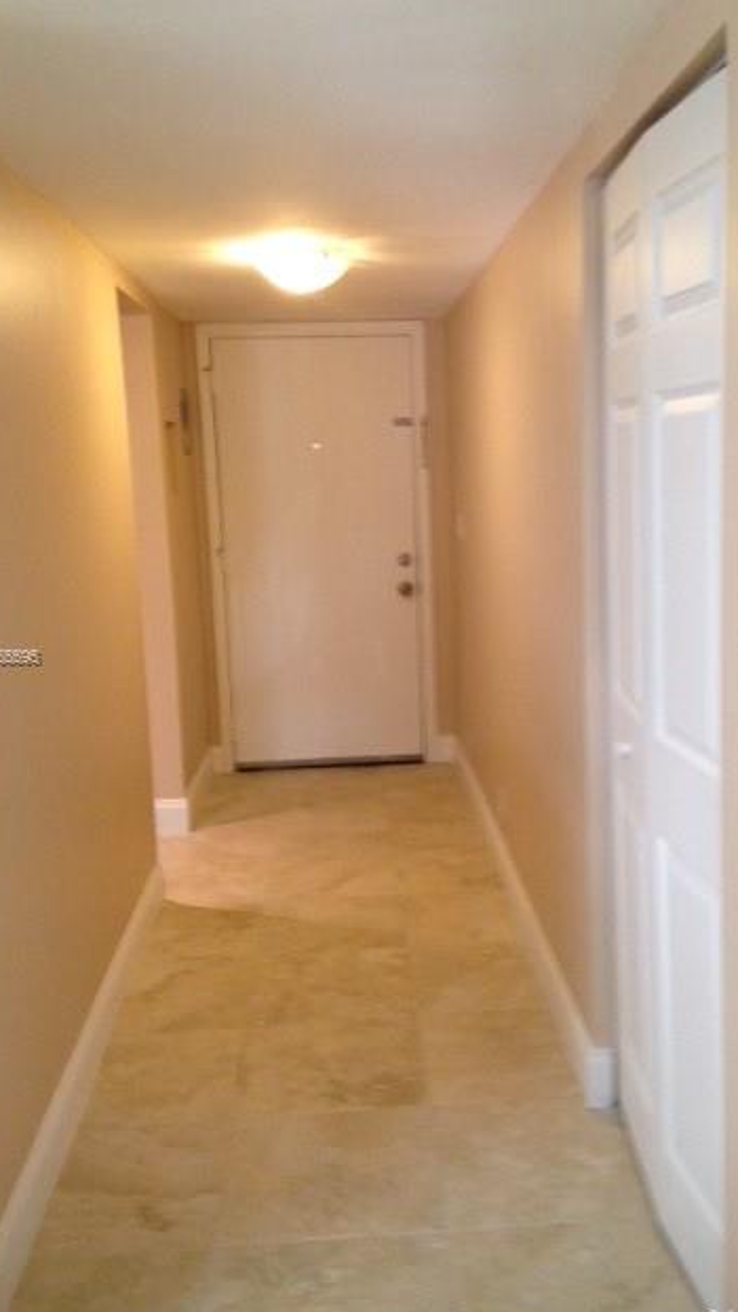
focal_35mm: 37
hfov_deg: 32.0
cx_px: 415
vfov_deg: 54.0
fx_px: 1287
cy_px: 658
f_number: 2.4
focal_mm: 4.12
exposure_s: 1/20
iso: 160
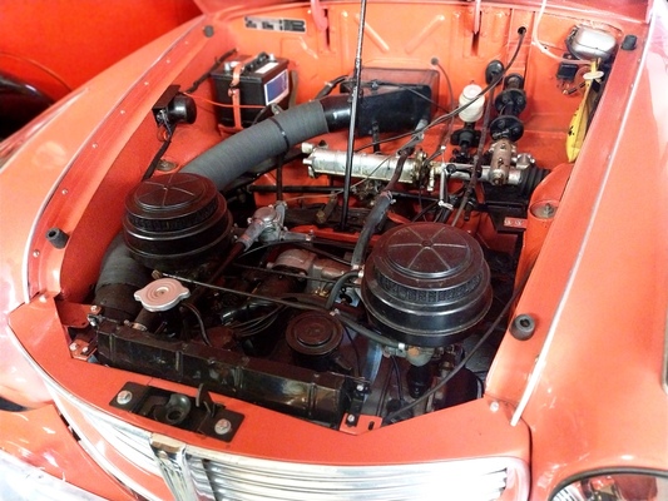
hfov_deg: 67.3
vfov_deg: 53.1
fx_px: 502
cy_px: 250
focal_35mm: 26
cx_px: 334
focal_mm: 4
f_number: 1.8
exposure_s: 1/17
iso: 800
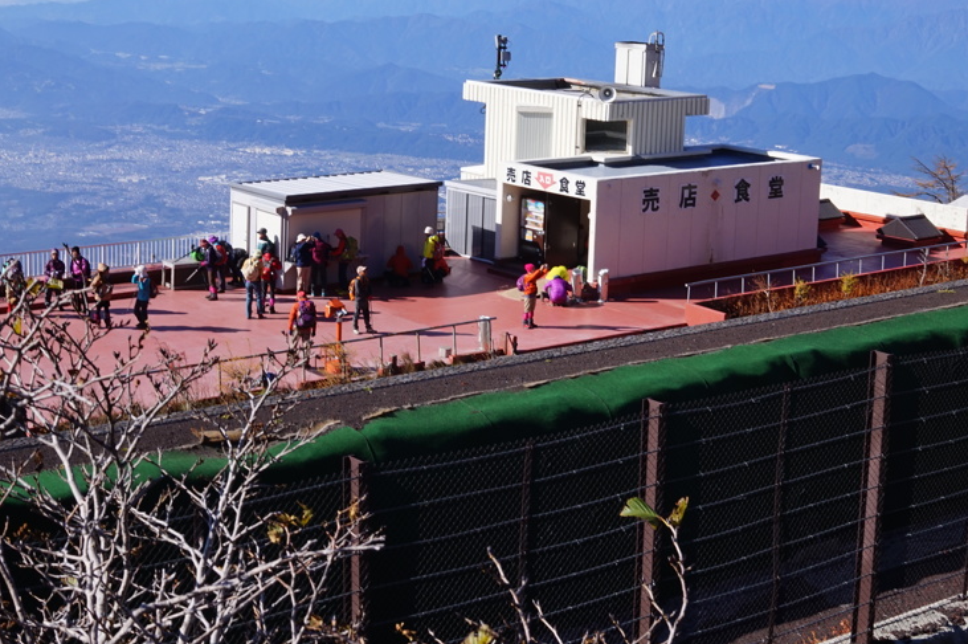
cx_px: 503
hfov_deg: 31.9
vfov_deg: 21.5
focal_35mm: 63
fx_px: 1692
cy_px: 235
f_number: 13
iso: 100
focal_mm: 30
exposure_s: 1/100
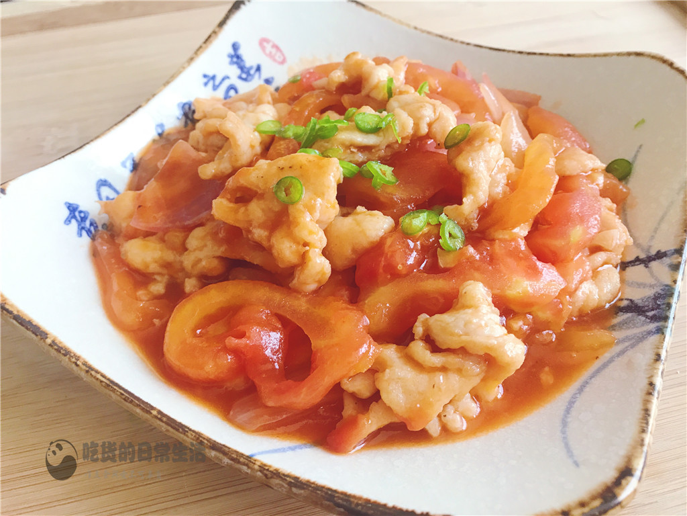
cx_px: 344
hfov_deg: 63.4
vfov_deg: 49.7
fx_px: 556
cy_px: 258
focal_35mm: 28
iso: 40
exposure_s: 1/33
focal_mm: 3.99
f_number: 1.8
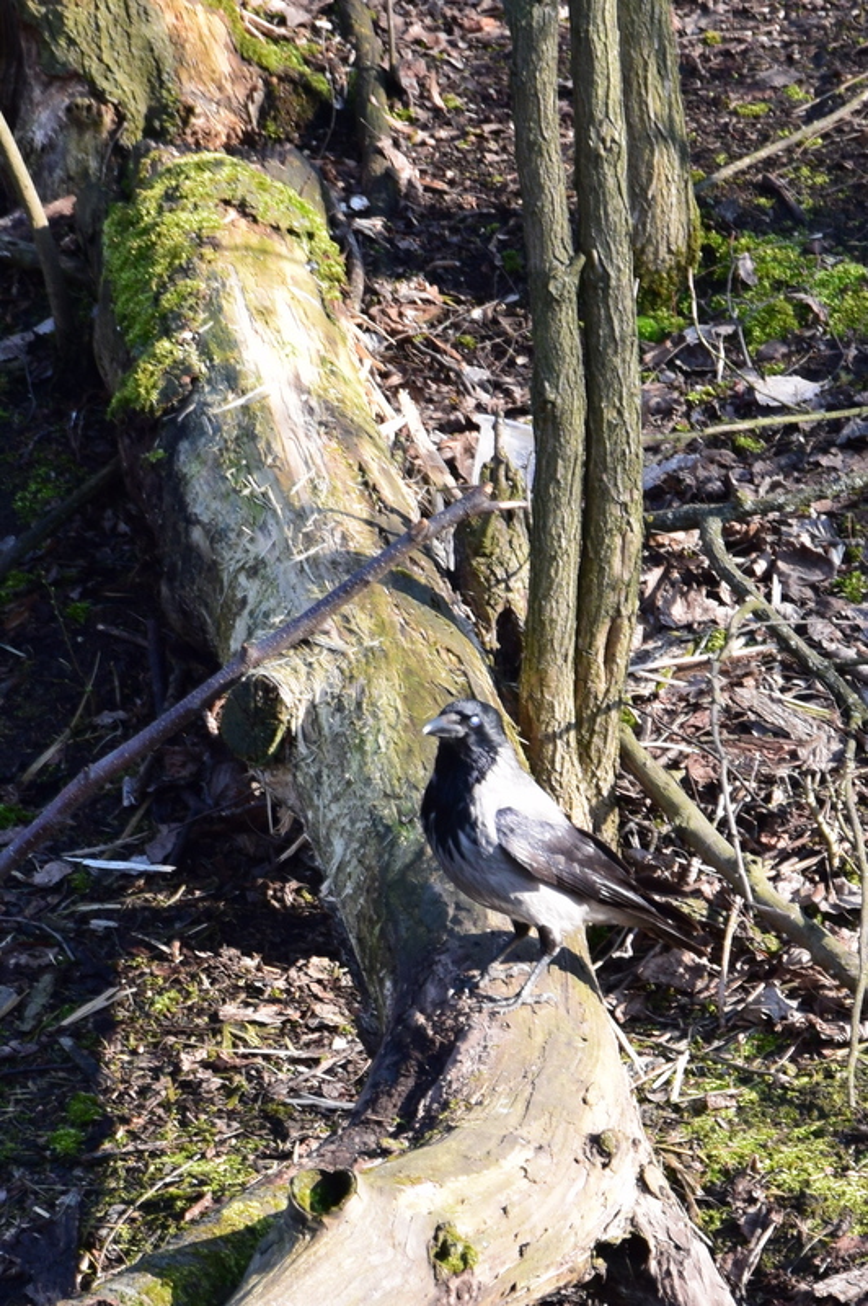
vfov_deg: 13.1
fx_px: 5706
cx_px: 434
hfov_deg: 8.7
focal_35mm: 158
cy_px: 653
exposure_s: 1/125
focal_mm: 105
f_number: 9
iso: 400
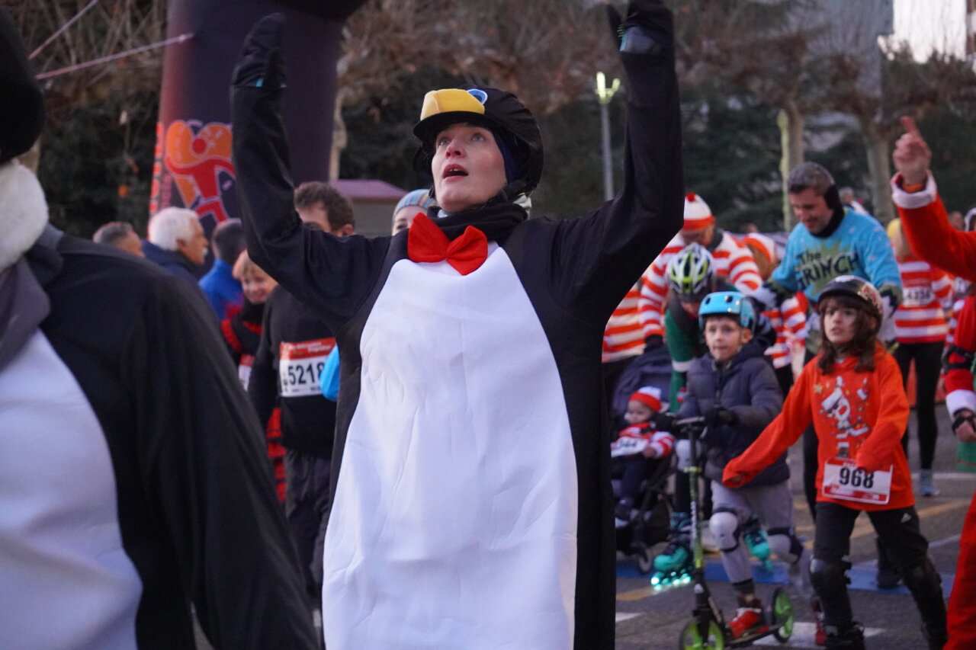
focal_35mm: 82
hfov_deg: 24.6
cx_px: 488
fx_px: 2236
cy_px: 325
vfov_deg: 16.5
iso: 6400
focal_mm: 55
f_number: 4.5
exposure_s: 1/125
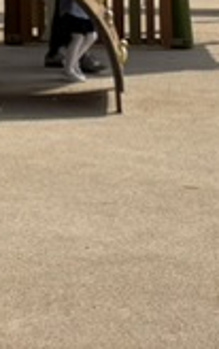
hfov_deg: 7.4
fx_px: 1637
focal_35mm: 172
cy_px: -292
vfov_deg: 11.3
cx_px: -193
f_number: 1.6
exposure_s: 1/4950
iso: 50
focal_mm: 5.96
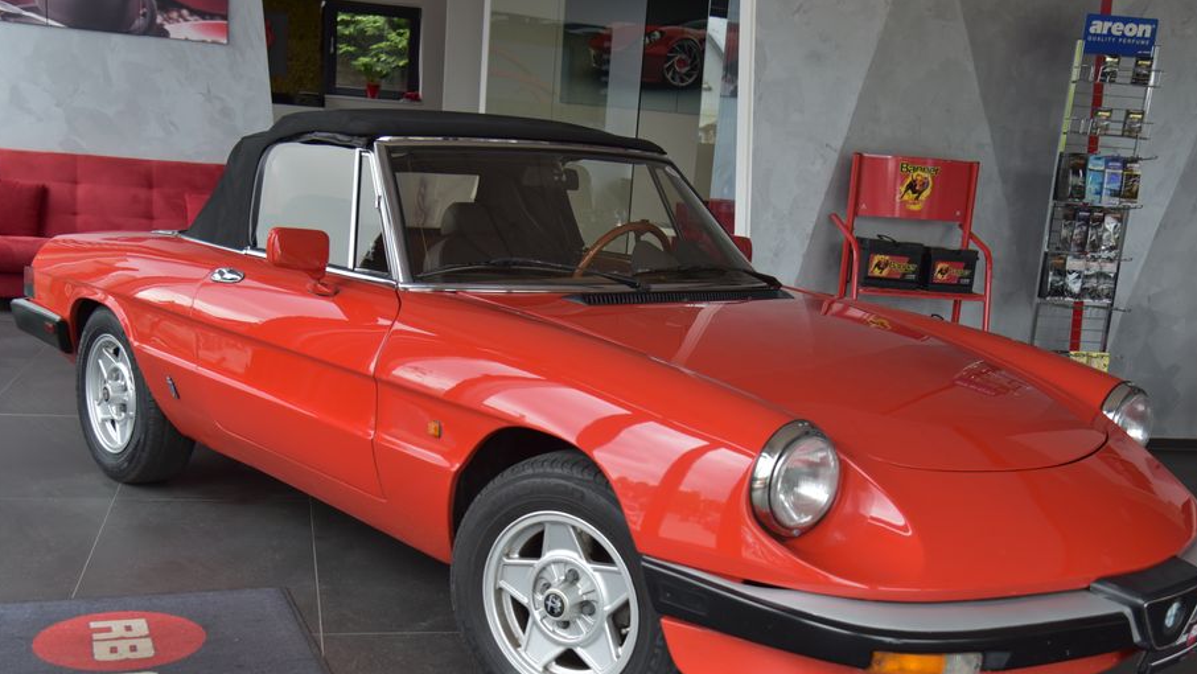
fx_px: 1429
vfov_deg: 26.4
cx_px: 604
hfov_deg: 45.5
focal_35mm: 45
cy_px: 428
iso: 500
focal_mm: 38
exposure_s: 1/60
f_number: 4
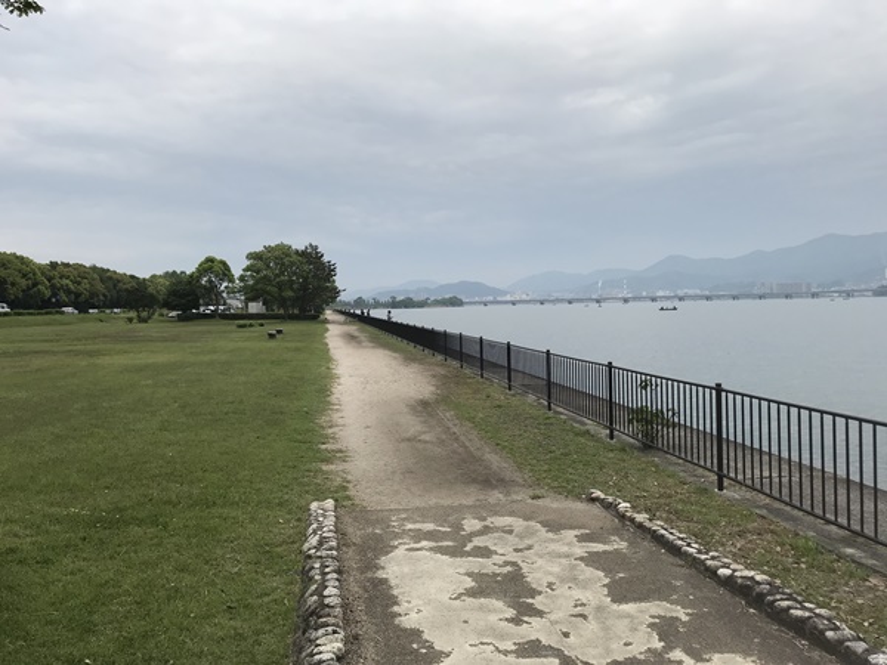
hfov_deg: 63.4
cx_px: 444
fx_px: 717
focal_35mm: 28
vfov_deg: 49.7
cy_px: 332
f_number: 1.8
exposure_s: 1/2591
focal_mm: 3.99
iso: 20
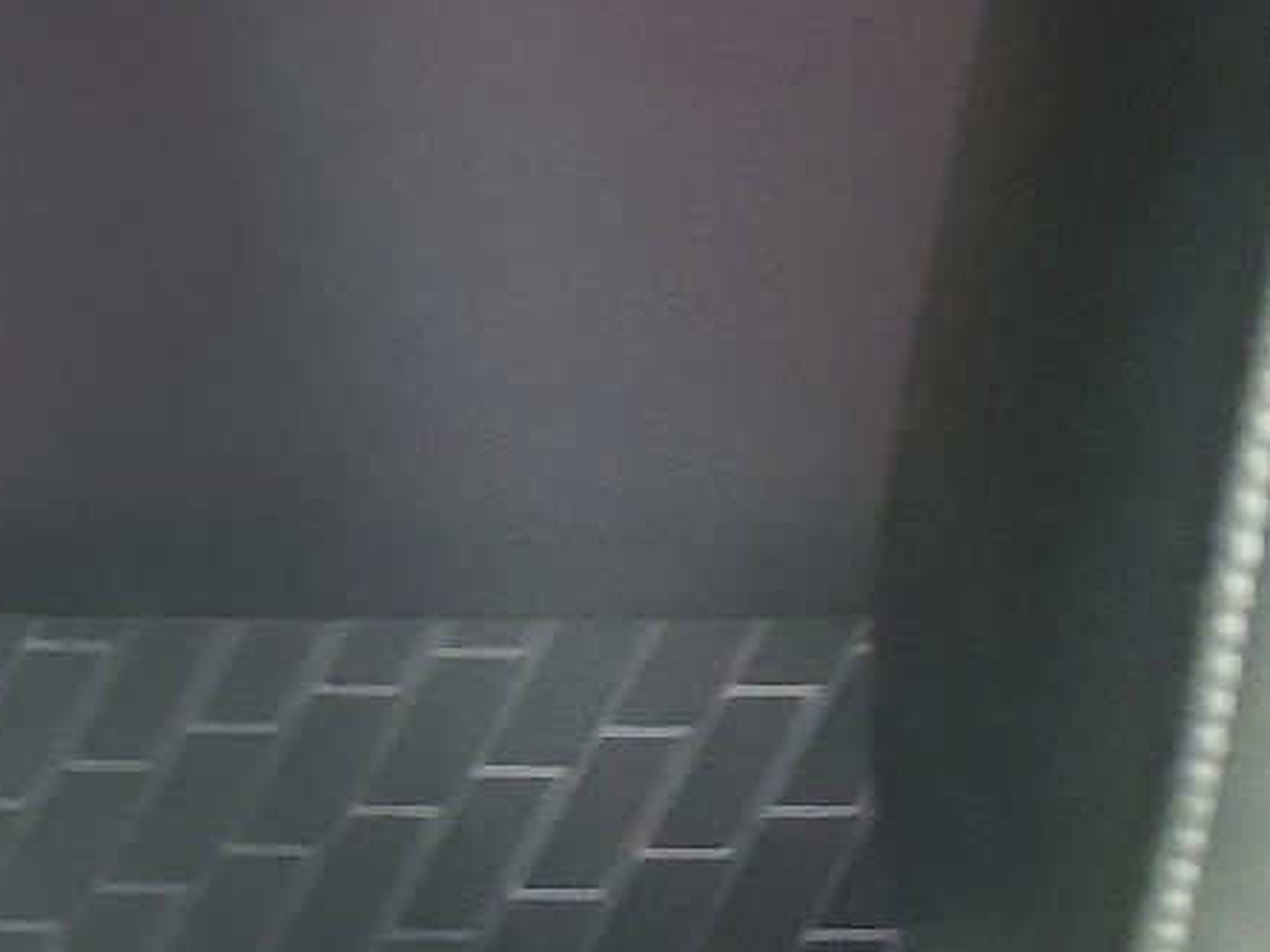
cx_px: -777
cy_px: 132
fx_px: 3448
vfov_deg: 15.6
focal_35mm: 94
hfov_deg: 18.0
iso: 276
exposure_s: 1/40
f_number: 1.5
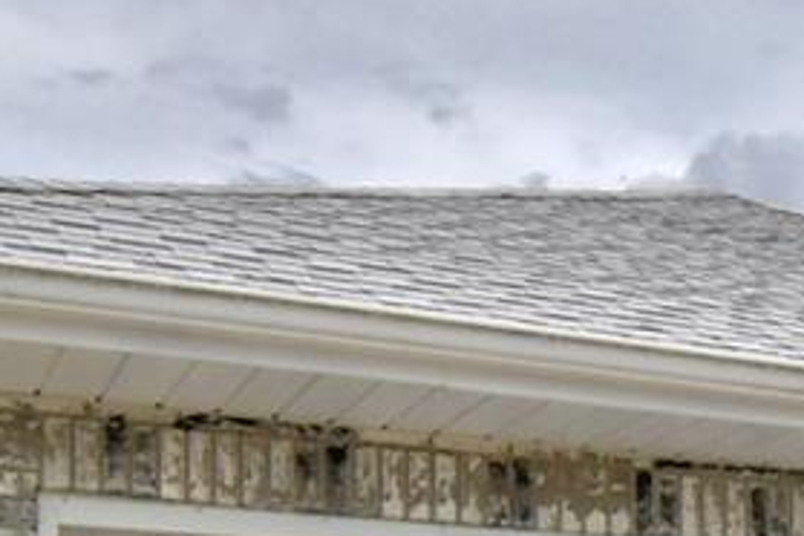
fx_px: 1921
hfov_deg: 21.3
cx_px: 1055
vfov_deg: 14.7
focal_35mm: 86
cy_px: 813
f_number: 4.5
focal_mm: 10
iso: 100
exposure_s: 1/2000
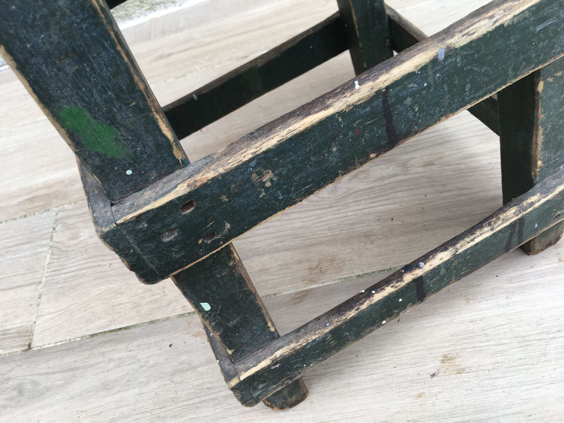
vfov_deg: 48.2
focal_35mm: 29
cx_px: 282
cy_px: 212
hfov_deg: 61.7
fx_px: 472
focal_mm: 4.15
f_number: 2.2
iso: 25
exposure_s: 1/100
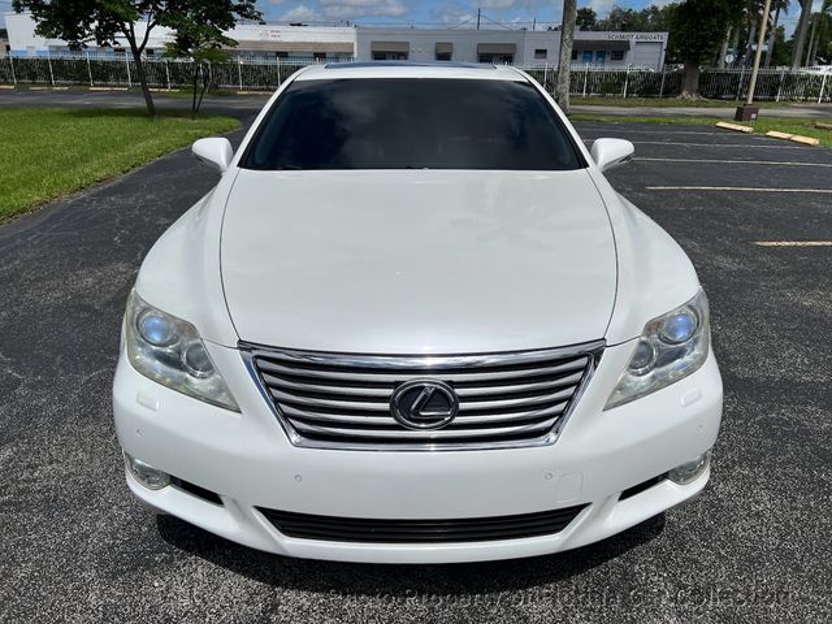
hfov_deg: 67.3
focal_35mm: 26
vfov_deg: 53.1
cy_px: 312
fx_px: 625
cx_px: 416
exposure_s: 1/16393
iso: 40
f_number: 1.5
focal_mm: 5.7
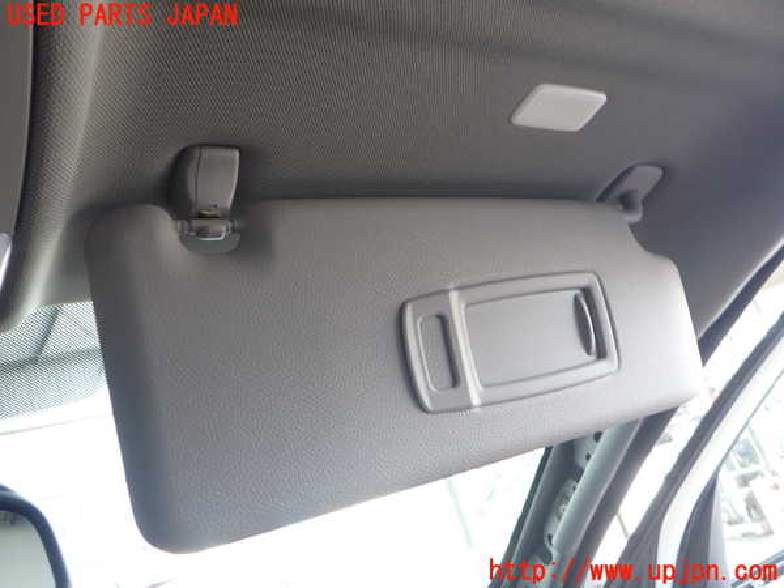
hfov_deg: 60.0
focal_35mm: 30
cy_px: 294
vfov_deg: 46.8
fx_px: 679
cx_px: 392
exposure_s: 1/80
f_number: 2.3
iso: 200
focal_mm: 5.4
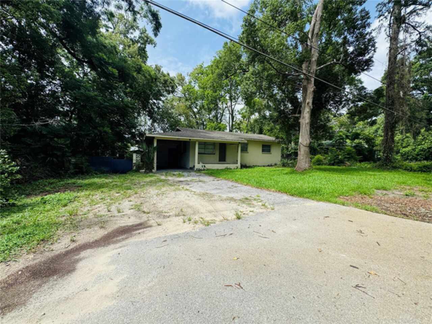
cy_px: 162
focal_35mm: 14
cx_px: 216
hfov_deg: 102.1
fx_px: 175
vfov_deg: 85.7
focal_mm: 2.22
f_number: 2.2
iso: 50
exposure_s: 1/1236
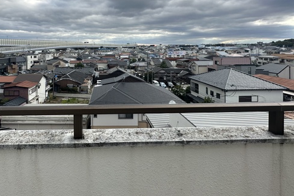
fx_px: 172
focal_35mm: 21
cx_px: 104
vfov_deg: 56.4
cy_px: 47
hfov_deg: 79.2
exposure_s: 1/725
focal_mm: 2.22
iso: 40
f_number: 2.2
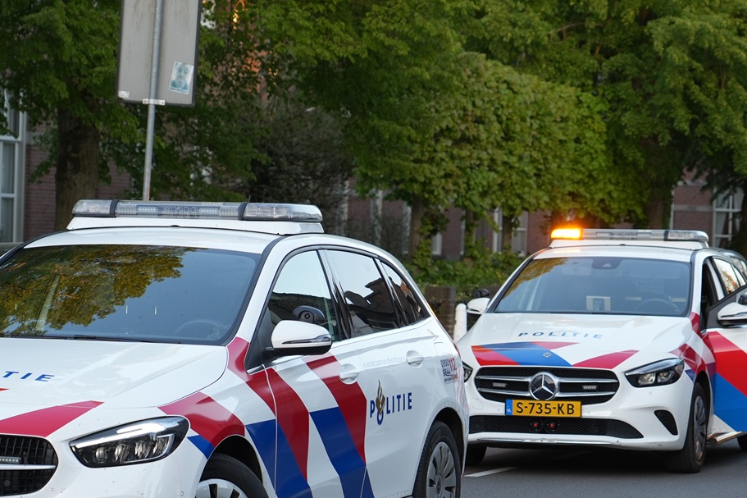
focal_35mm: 137
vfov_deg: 10.0
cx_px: 442
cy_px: 424
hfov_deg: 15.0
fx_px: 2842
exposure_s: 1/160
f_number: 4
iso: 400
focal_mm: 65
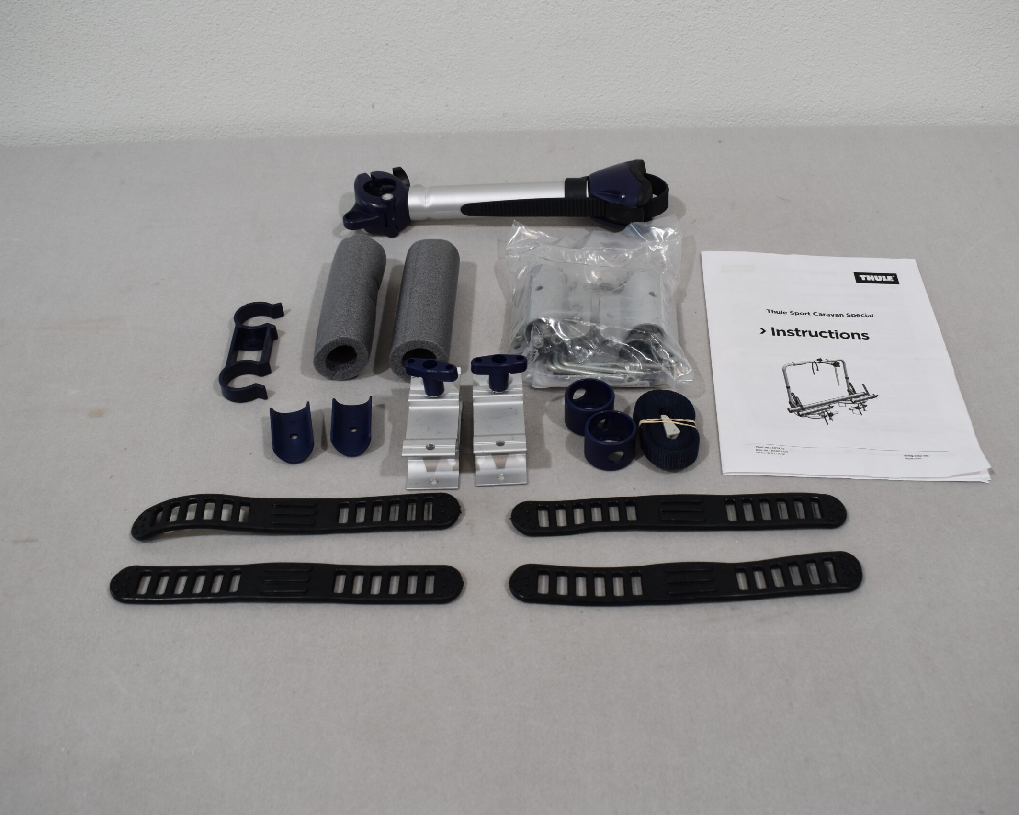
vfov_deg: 41.6
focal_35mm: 36
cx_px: 543
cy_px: 407
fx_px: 1072
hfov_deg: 50.8
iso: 400
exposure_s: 1/125
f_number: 5.6
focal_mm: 21
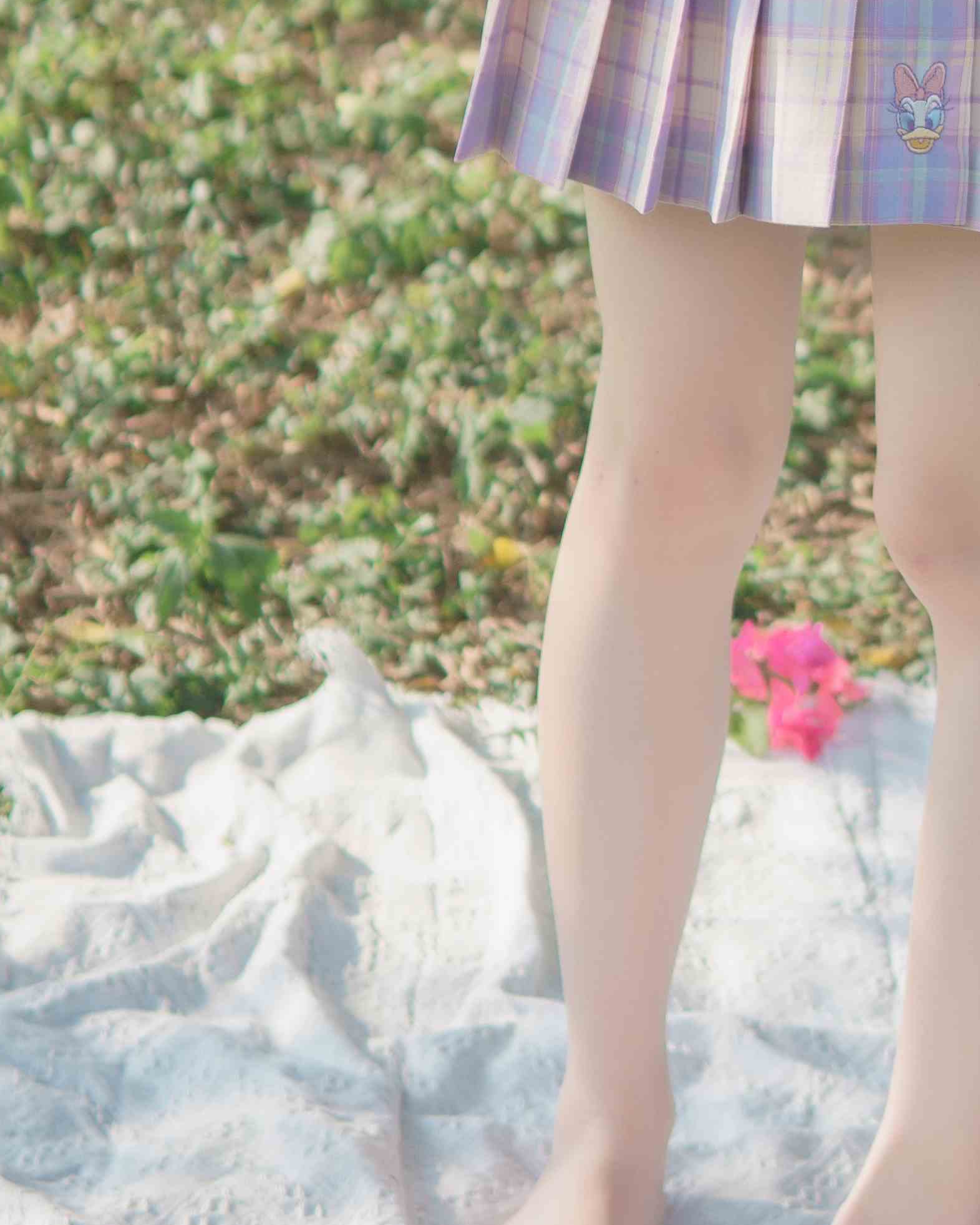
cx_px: 1063
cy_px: -218
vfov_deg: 14.5
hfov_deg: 11.8
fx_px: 4677
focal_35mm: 129
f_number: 2
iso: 100
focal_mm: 30
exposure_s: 1/1250
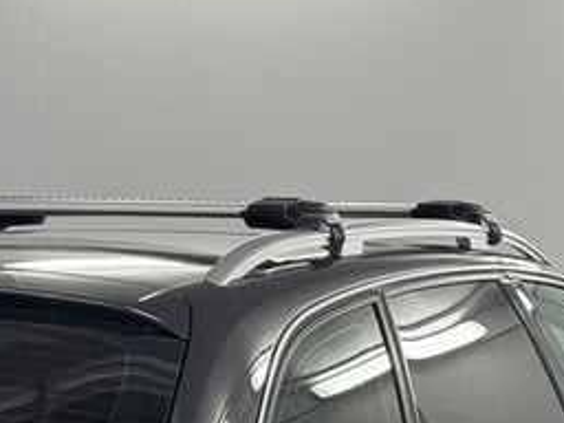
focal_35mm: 169
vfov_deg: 8.6
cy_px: 644
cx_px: 55
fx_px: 2754
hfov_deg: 11.6
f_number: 1.78
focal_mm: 6.76
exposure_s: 1/100
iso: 64
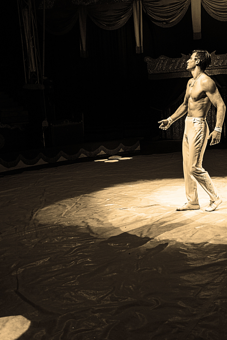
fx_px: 407
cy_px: 163
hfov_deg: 31.2
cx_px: 126
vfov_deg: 45.4
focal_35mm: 43
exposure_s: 1/400
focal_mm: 24
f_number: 3.8
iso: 2500
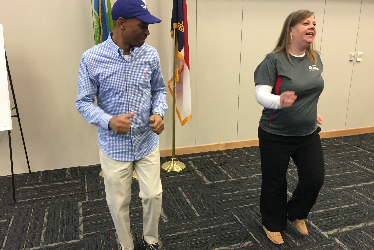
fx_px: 322
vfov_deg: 42.3
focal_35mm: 31
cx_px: 192
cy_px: 129
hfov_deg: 60.3
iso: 80
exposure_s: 1/15
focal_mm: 4.15
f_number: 2.2
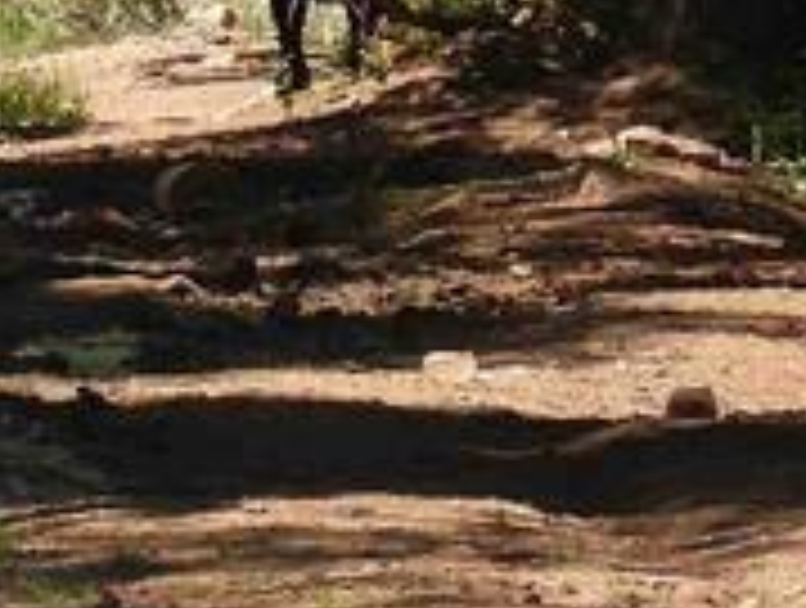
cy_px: 567
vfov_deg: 1.1
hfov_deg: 1.4
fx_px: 31963
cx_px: 315
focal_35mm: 1370
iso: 100
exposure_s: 1/320
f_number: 4.5
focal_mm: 42.8
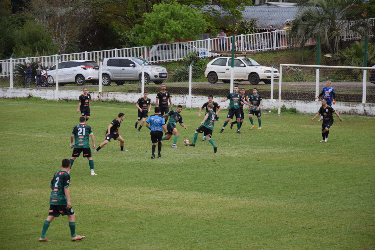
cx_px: 188
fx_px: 1640
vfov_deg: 8.7
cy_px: 125
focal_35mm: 158
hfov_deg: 13.0
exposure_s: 1/320
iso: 400
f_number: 5.6
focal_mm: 105
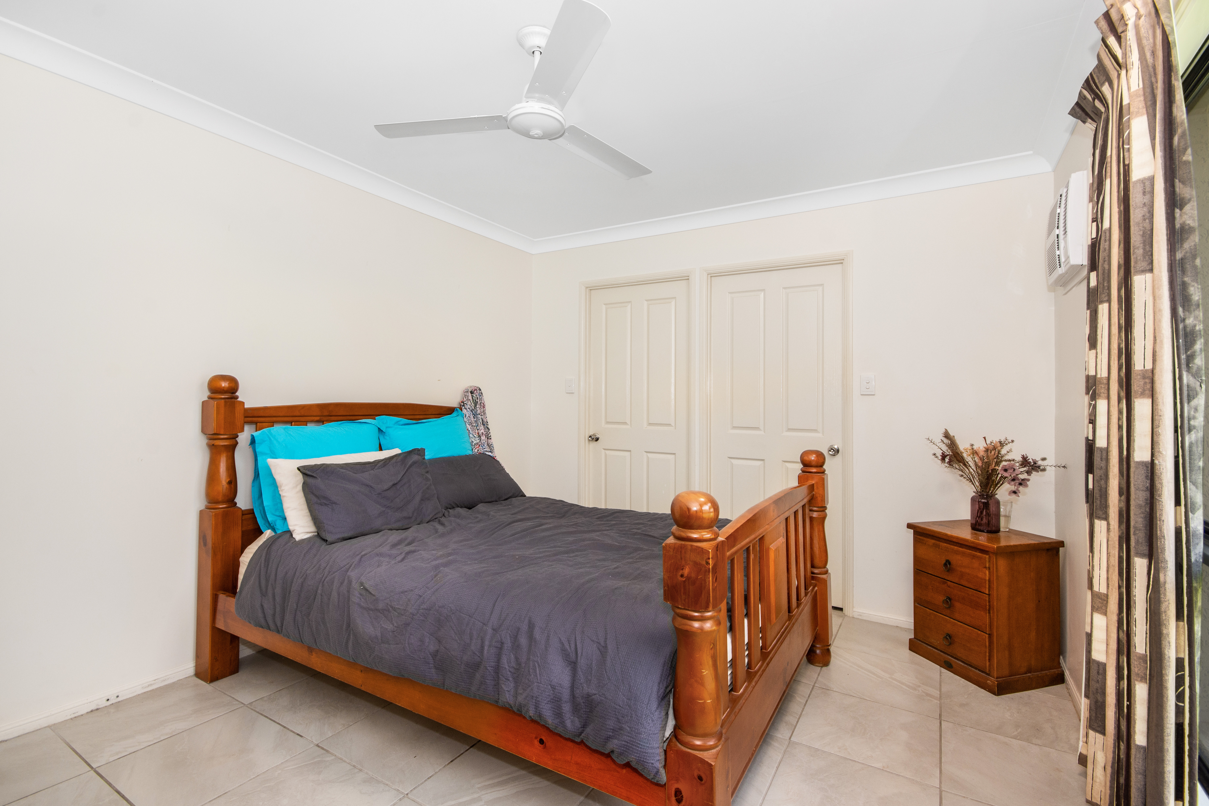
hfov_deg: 100.4
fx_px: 504
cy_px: 403
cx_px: 604
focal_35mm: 15
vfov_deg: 77.3
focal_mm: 10
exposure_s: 1/15
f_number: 8
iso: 250
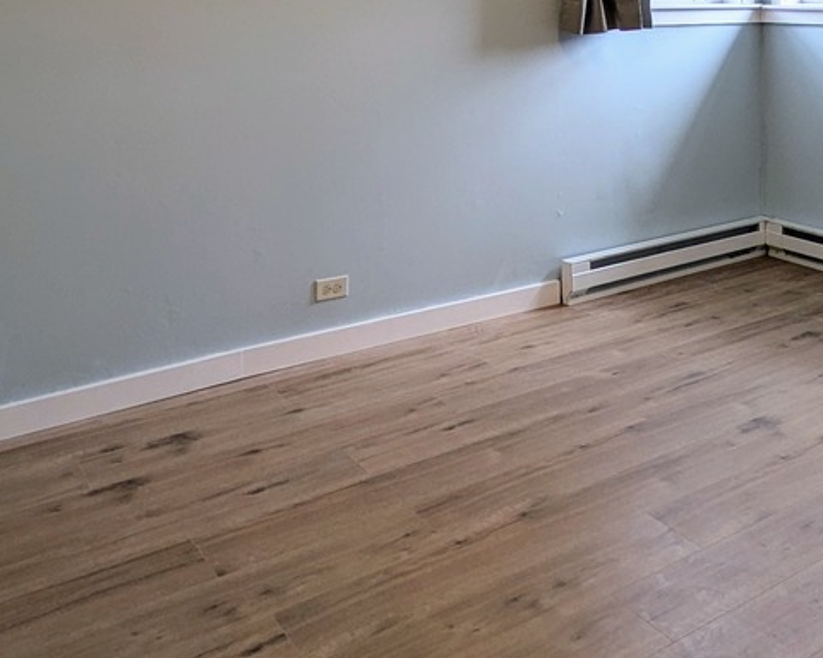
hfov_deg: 43.6
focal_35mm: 41
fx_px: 999
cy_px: -7
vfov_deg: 33.3
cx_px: 595
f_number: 2.2
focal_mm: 1.83
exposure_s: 1/120
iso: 65
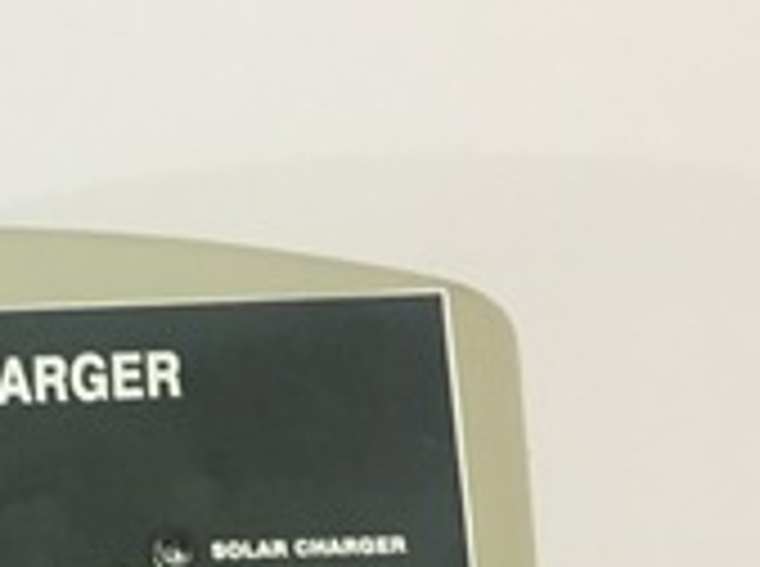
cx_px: -117
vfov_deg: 16.2
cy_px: 736
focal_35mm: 86
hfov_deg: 21.4
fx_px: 1884
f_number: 2.2
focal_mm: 4.15
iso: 200
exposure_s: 1/17
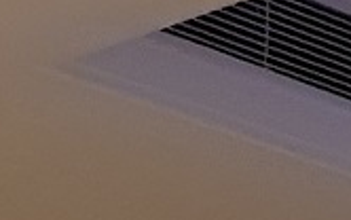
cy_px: 912
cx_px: 778
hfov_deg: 9.1
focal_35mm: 213
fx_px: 2039
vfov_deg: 5.4
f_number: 1.7
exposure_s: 1/17
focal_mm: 4.2
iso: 200
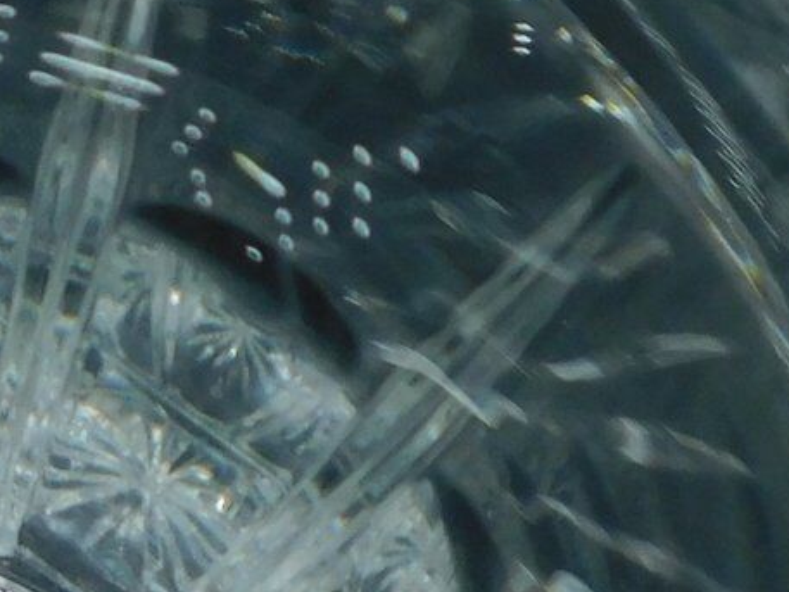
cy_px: 568
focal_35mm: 168
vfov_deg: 8.8
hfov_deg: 11.5
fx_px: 3830
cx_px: -134
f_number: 3.5
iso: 125
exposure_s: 1/320
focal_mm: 6.3
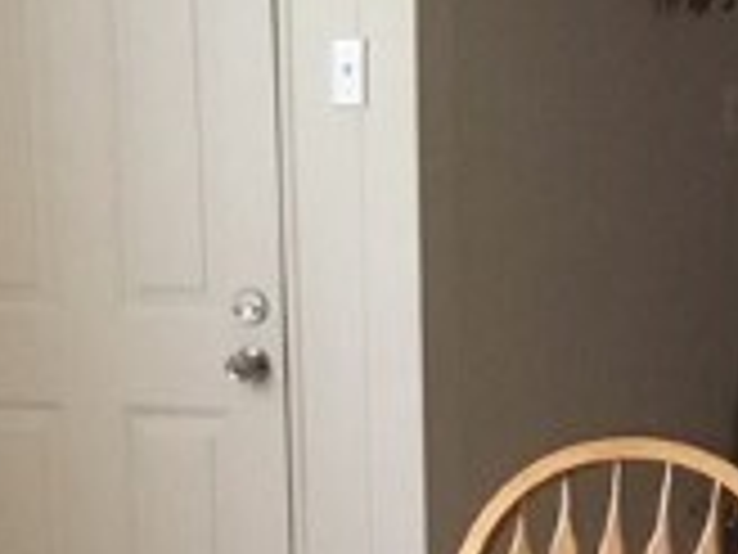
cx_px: 504
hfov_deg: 13.6
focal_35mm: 145
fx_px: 3091
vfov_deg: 10.0
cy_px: 707
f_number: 2.4
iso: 200
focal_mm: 3.3
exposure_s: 1/20
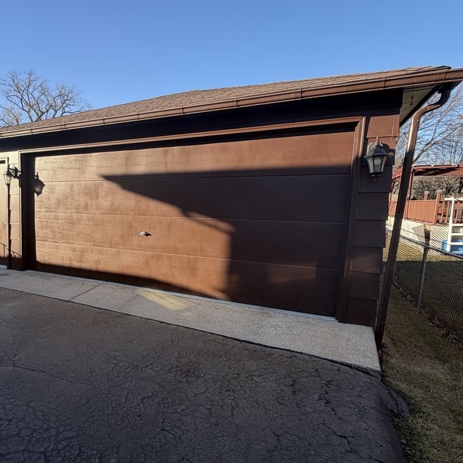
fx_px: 363
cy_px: 245
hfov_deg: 58.7
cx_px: 77
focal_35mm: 24
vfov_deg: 65.0
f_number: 2.2
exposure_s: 1/502
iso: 50
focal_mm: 2.22
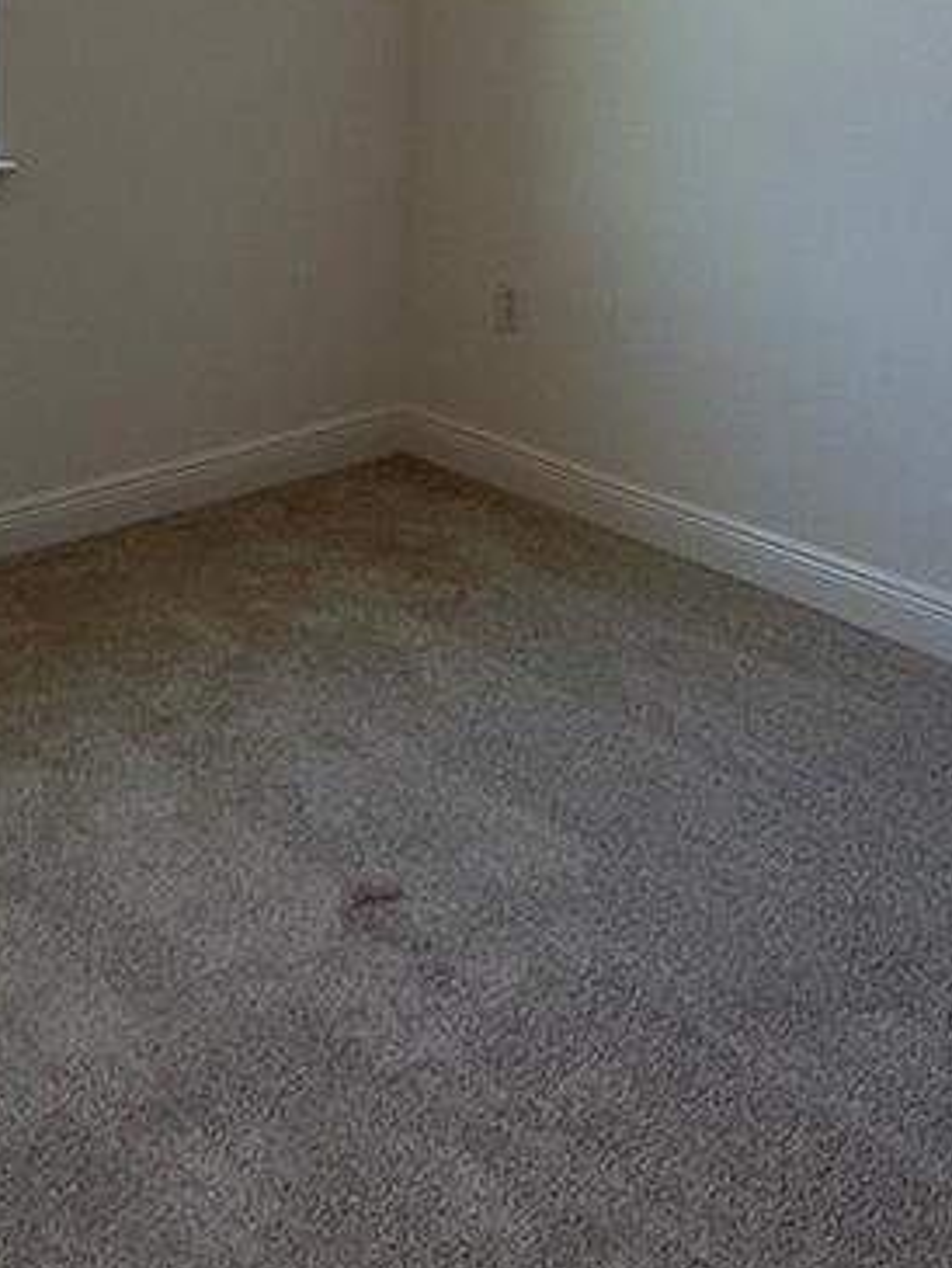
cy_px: 94
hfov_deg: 31.0
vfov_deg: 38.0
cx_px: 240
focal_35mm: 46
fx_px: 1686
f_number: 2.2
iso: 50
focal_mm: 2.22
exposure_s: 1/120
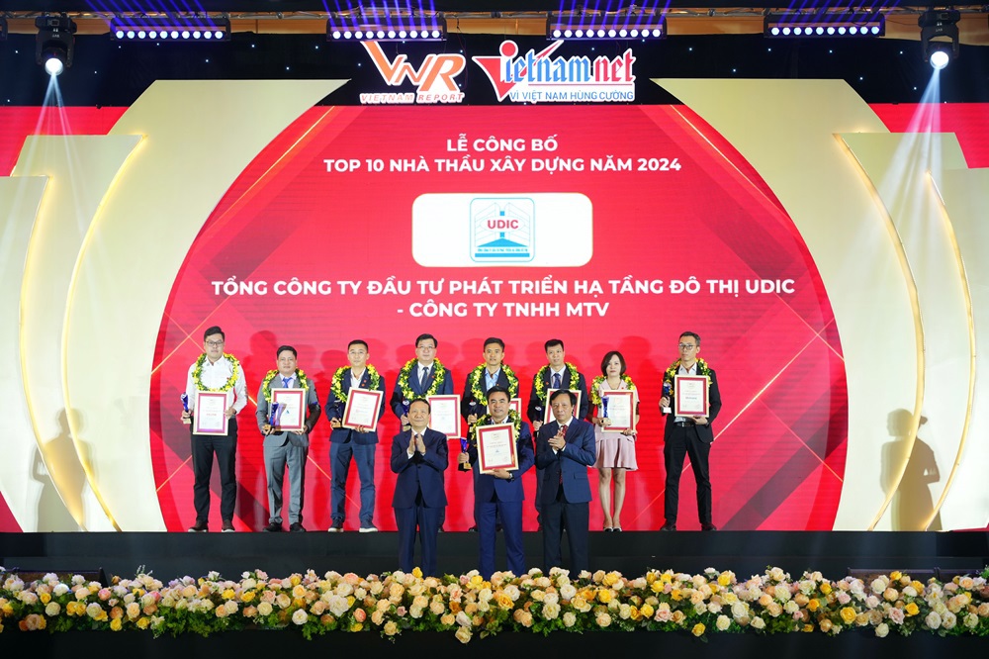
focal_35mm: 70
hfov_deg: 28.9
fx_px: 1922
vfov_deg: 19.4
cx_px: 494
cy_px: 330
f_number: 3.5
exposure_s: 1/160
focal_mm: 70
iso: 500
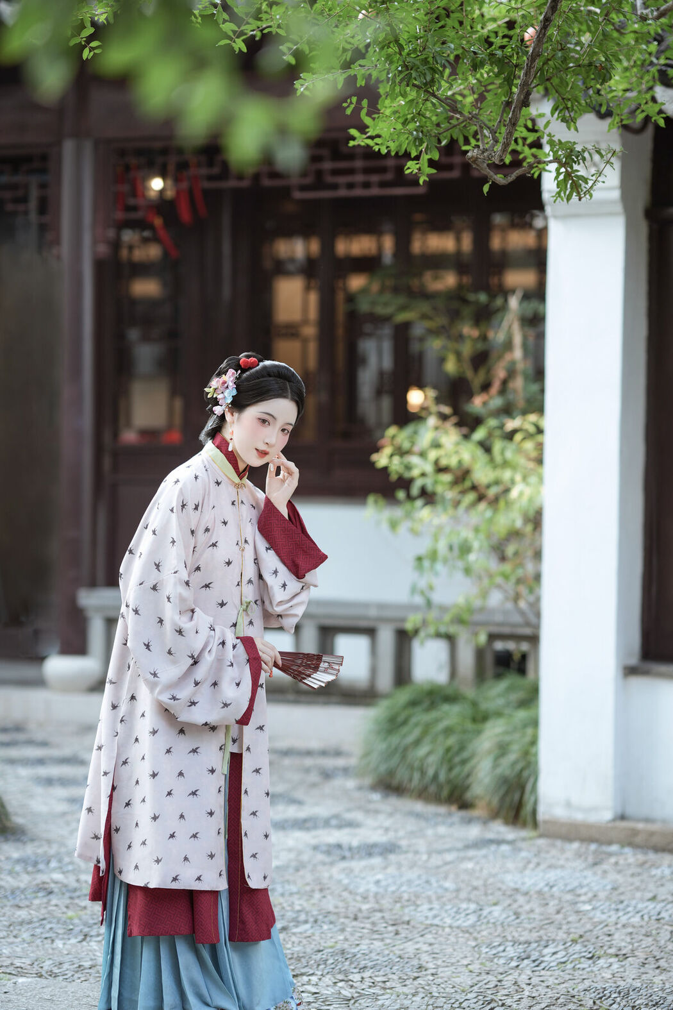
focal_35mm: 85
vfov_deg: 23.9
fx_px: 2383
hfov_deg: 16.1
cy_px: 505
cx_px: 336
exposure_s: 1/320
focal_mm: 85
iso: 125
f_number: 1.8
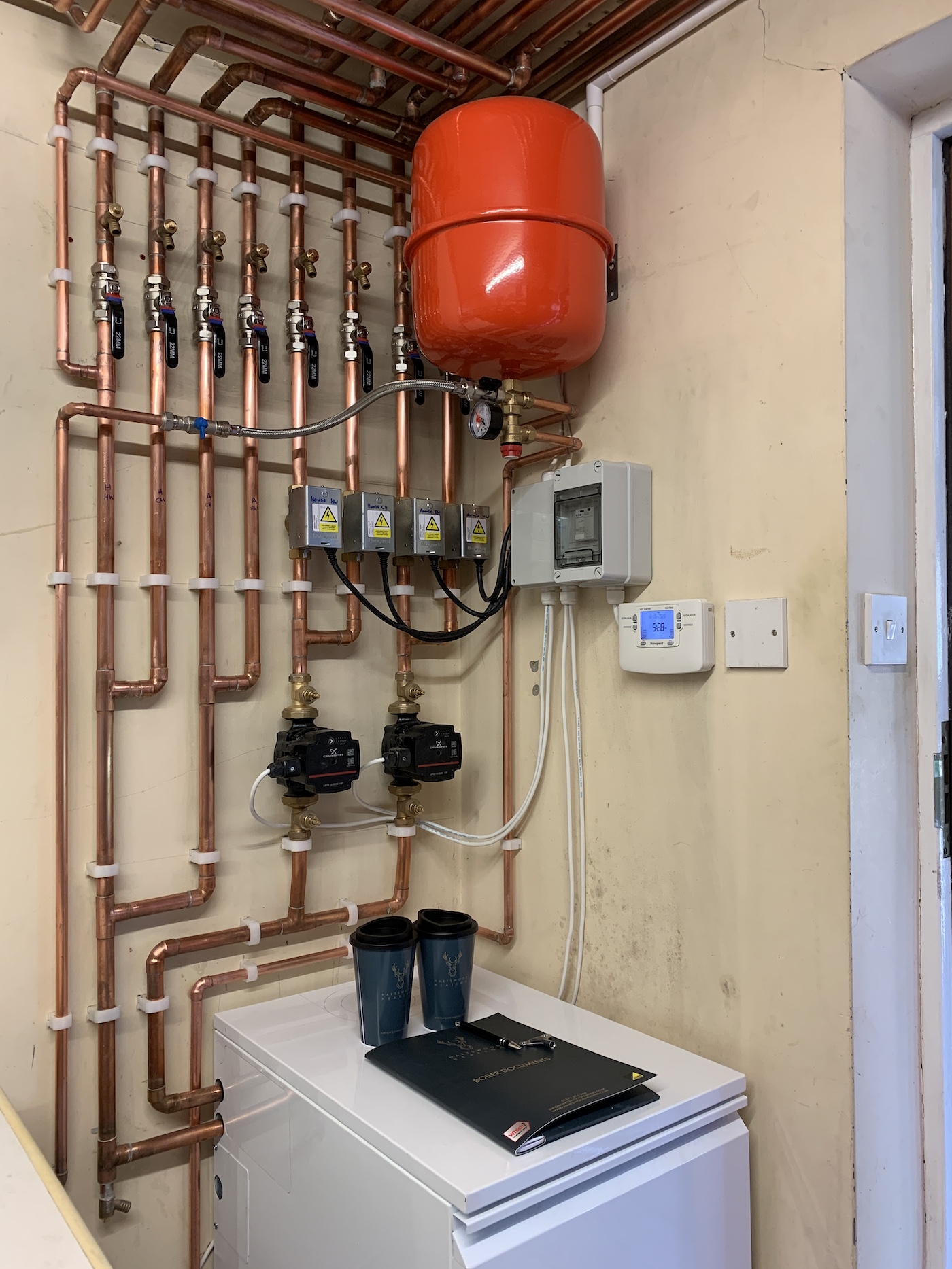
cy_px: 634
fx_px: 954
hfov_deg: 53.1
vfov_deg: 67.3
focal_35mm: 26
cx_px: 476
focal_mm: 4.25
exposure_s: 1/50
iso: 80
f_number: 1.8
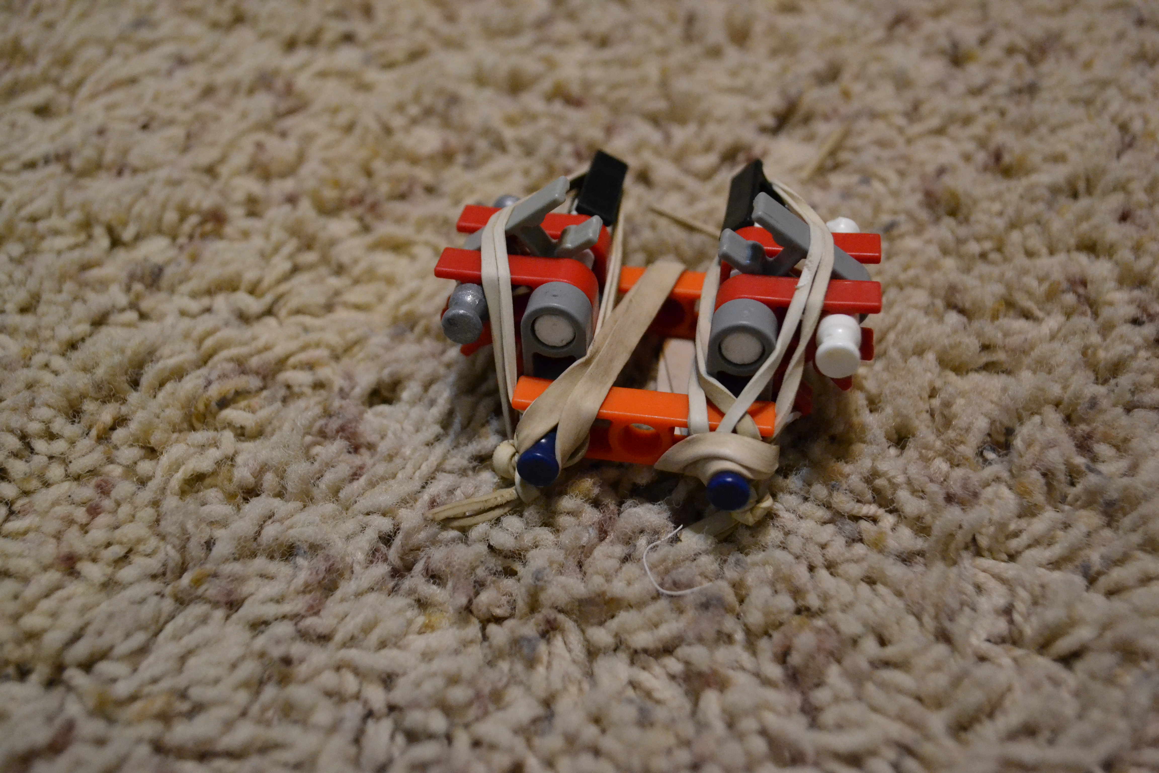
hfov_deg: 53.1
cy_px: 386
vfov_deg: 36.9
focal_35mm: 36
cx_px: 580
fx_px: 1159
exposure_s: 1/50
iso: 3200
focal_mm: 24
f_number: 4
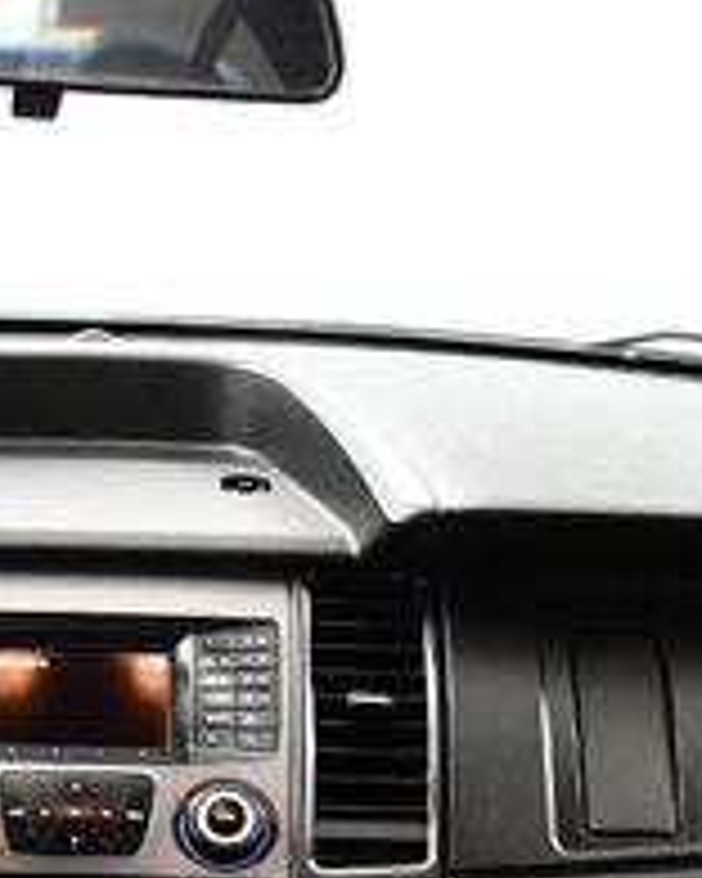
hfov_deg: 13.8
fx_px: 2883
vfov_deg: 17.0
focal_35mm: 111
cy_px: 813
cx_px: 104
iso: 3200
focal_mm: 18
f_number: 3.5
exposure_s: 1/100
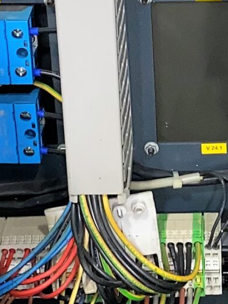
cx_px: 225
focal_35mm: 130
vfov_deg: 15.2
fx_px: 1142
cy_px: 122
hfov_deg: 11.3
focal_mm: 4.25
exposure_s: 1/7
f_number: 1.8
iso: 80
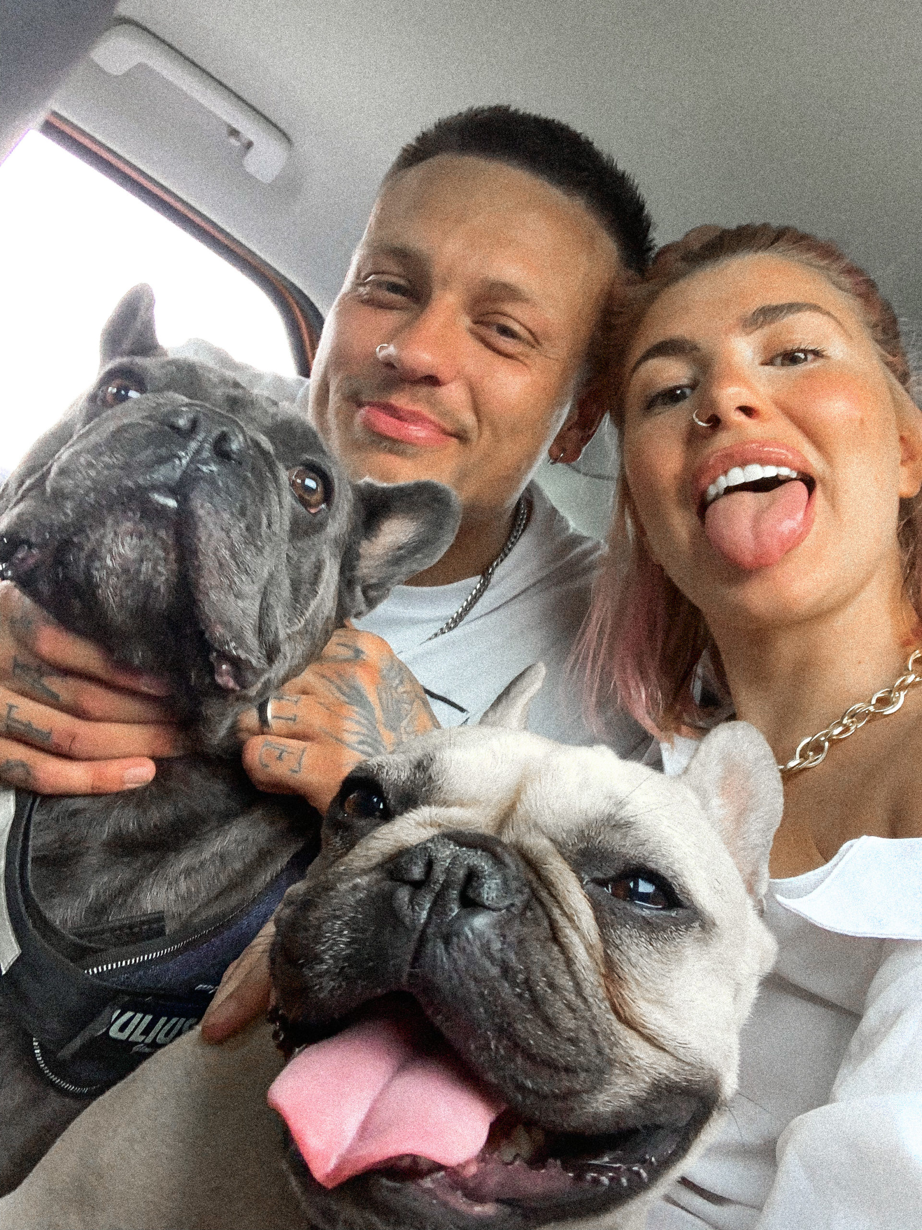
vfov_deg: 56.8
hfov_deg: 44.2
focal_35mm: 32
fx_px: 1136
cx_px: 461
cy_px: 615
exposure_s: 1/60
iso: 125
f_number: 2.2
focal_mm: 2.87
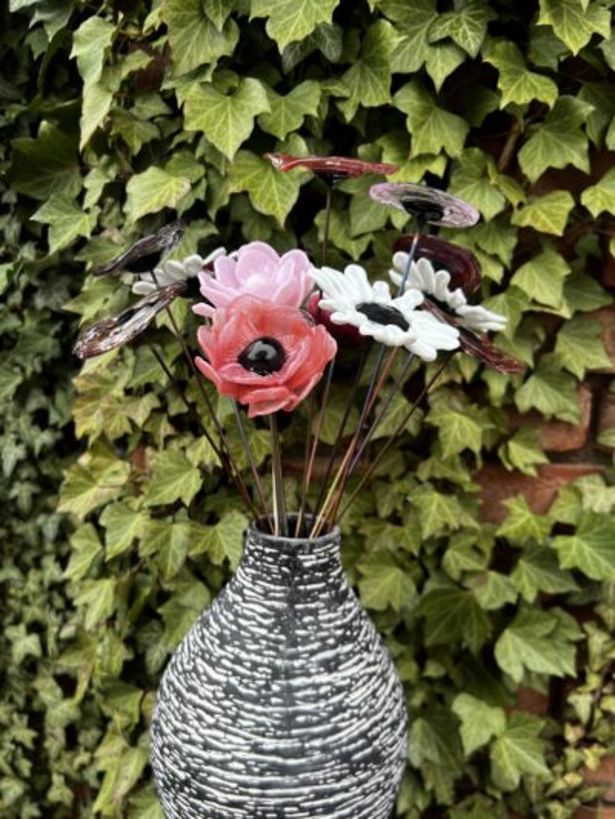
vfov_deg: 67.3
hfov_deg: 53.1
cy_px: 410
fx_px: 616
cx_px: 308
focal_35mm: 26
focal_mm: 5.7
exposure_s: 1/302
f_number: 1.5
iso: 50
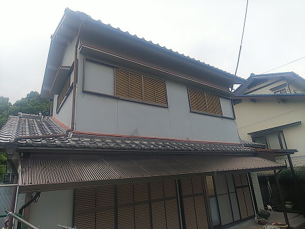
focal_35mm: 22
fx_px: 194
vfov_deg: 61.0
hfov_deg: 76.4
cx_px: 152
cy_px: 114
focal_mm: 3.4
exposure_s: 1/120
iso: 32
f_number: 1.94
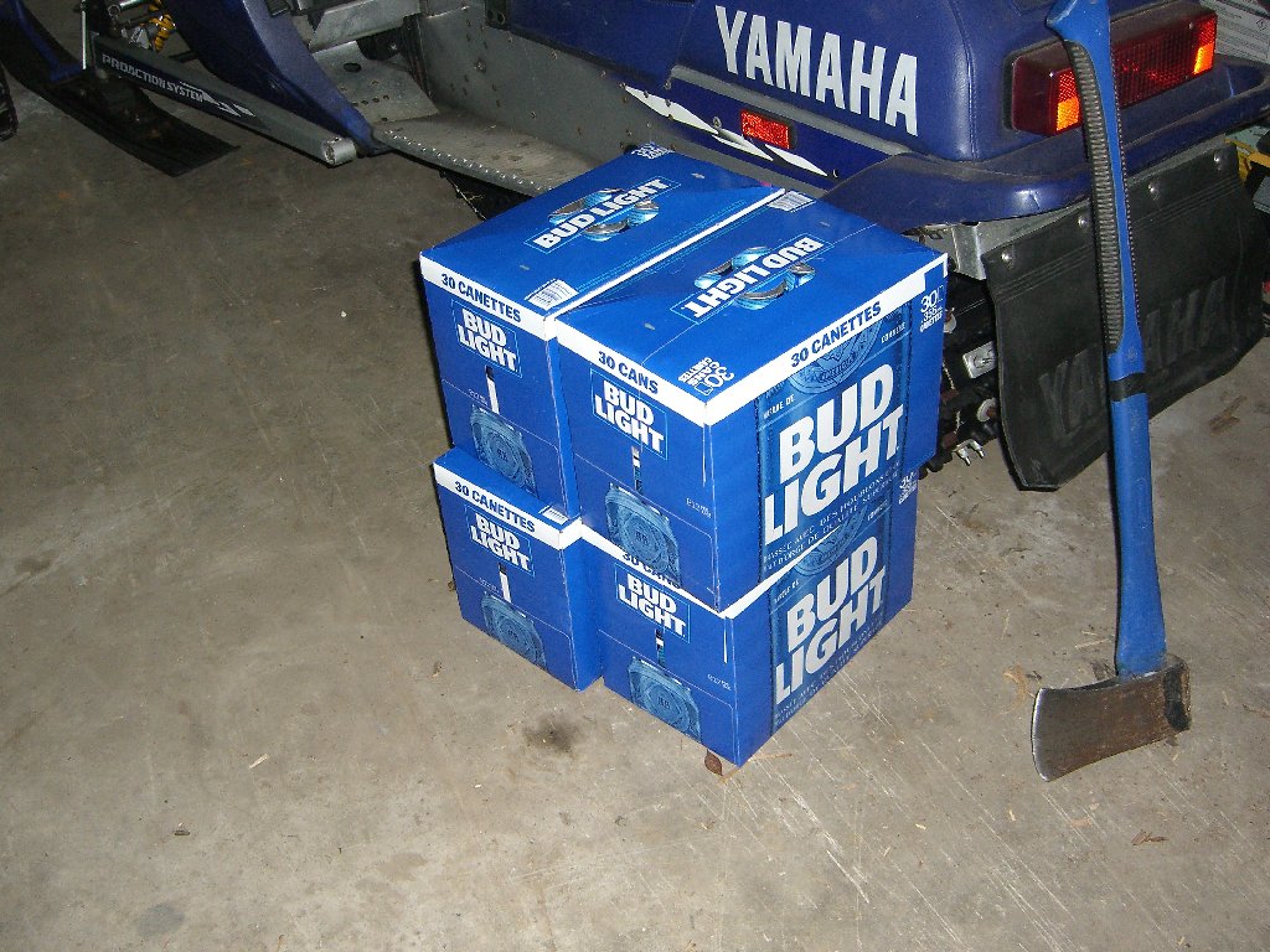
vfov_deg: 37.7
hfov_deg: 49.0
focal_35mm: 38
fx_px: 1394
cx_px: 635
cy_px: 476
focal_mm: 7.9
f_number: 2.8
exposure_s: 1/60
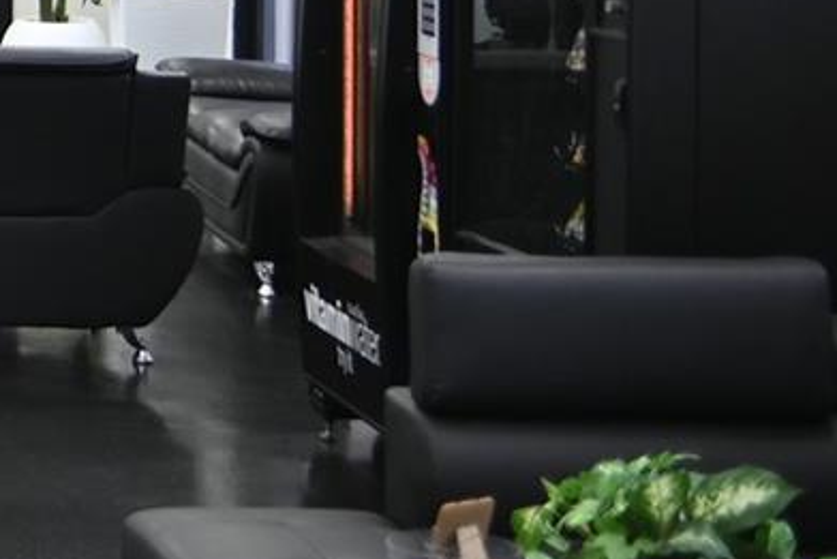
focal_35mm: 139
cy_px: -392
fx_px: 3233
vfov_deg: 9.5
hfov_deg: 13.2
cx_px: -719
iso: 125
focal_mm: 23
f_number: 1.4
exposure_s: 1/160
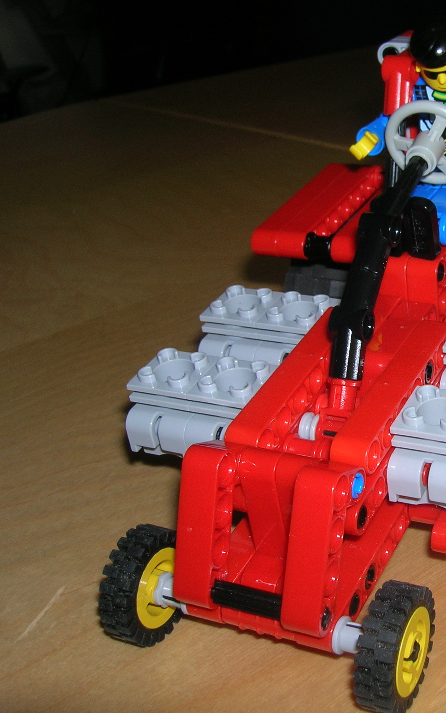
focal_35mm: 49
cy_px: 354
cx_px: 436
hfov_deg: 25.2
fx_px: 953
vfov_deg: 41.0
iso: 50
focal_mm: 5.7
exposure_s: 1/60.1
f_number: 4.9
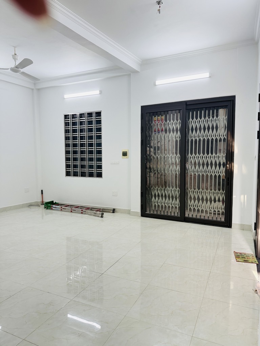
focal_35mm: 24
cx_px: 130
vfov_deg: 71.6
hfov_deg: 56.8
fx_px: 240
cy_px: 173
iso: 125
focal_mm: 6.76
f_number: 1.78
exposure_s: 1/232
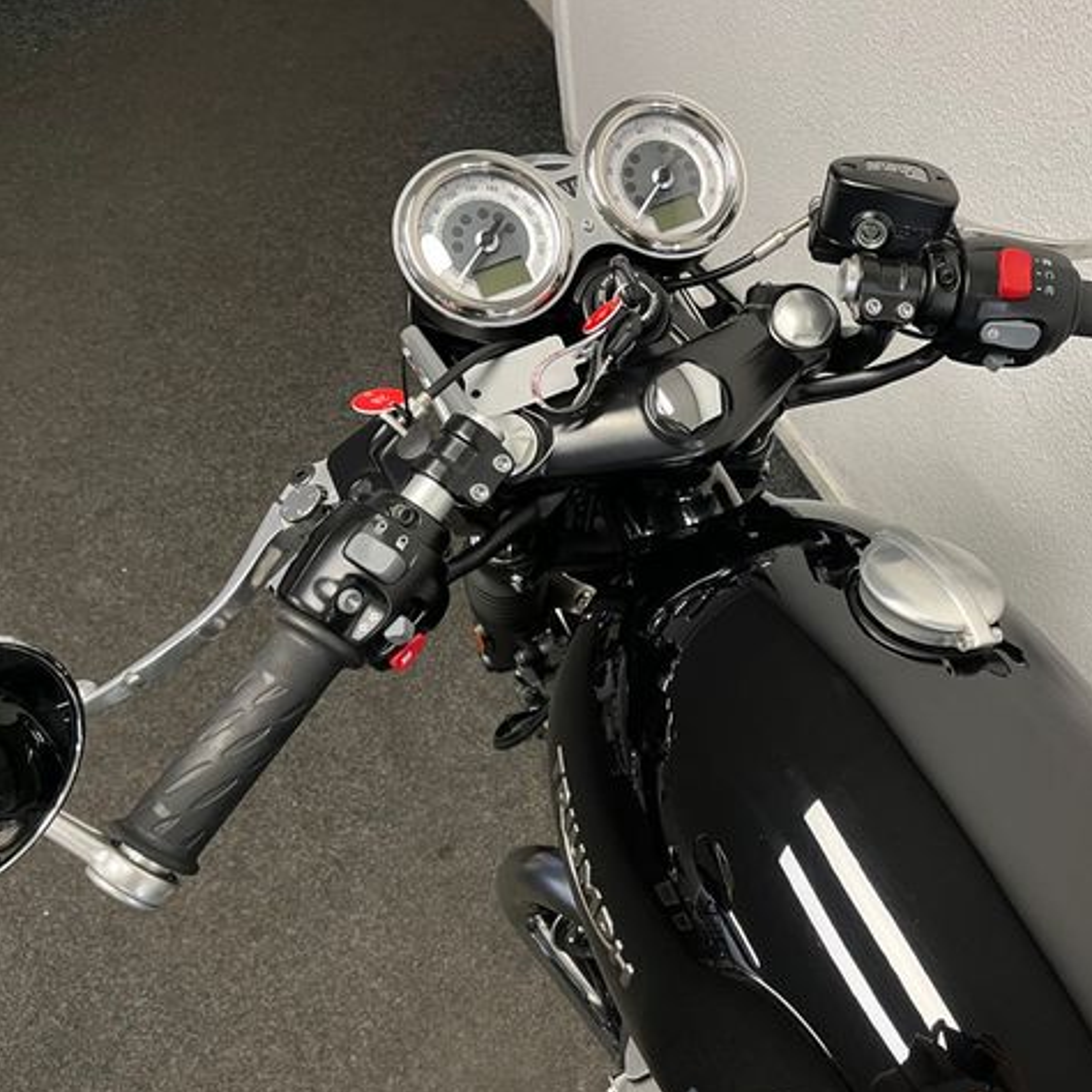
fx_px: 1106
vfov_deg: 52.5
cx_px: 735
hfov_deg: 51.5
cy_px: 551
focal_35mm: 31
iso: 125
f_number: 1.6
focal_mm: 5.1
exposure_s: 1/50
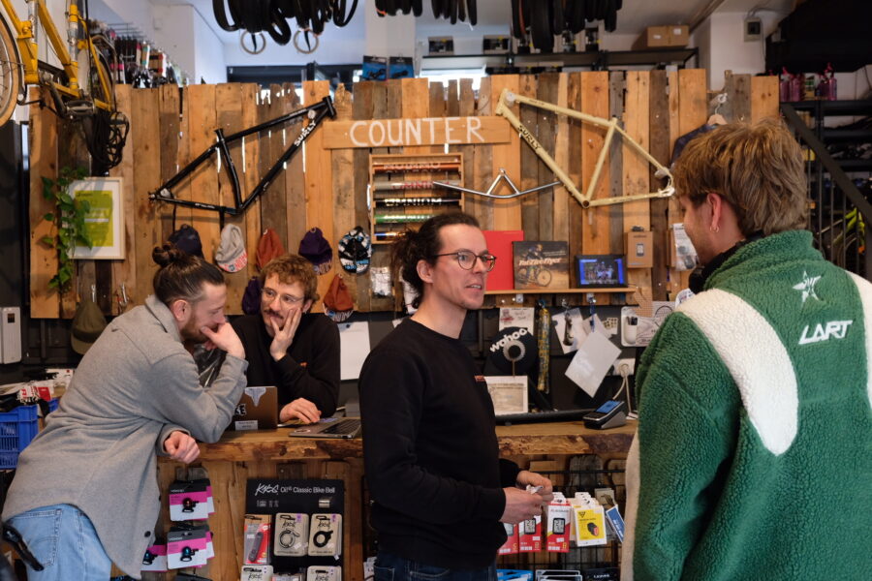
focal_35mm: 33
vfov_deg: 40.0
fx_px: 799
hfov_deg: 57.2
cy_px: 290
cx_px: 436
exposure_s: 1/180
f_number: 3.2
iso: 1250
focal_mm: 22.3
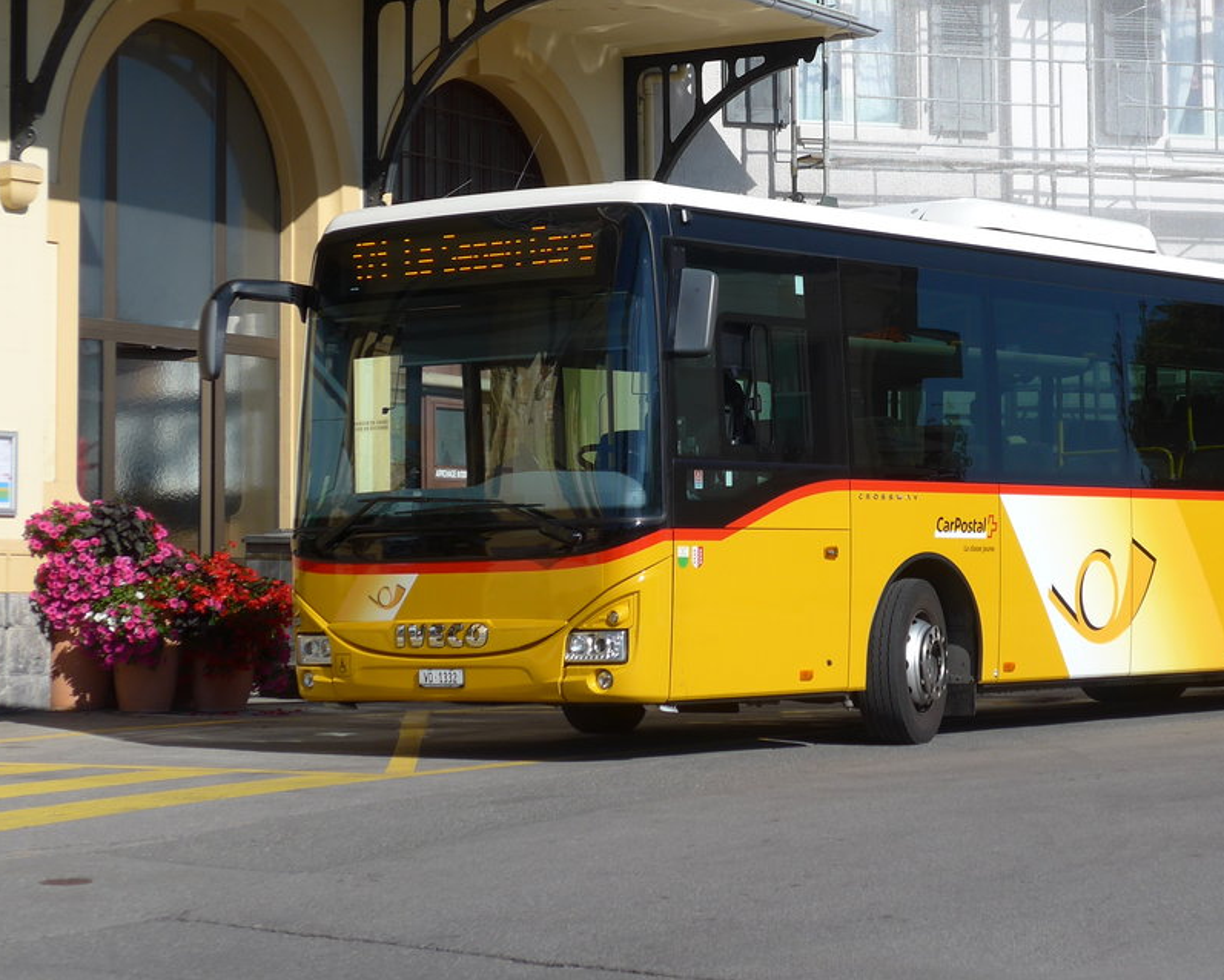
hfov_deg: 19.7
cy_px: 296
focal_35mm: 97
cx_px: 805
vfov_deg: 15.8
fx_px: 3515
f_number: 3.9
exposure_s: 1/1300
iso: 80
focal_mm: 13.4
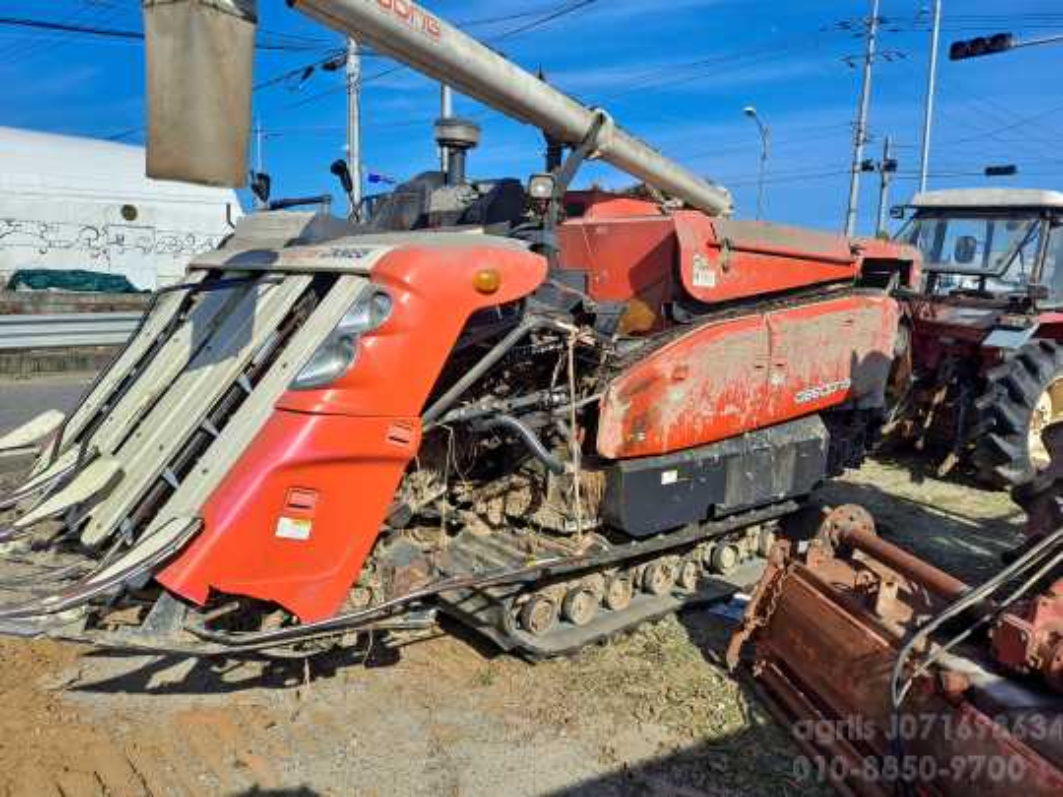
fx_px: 768
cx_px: 532
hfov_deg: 69.4
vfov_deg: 54.9
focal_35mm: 25
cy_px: 398
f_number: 2
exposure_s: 1/1905
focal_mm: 4.6
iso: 32
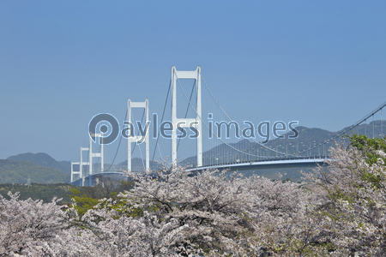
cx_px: 193
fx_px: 1179
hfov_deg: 18.6
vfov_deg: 12.5
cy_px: 128
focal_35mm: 110
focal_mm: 110
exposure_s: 1/200
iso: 200
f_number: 16
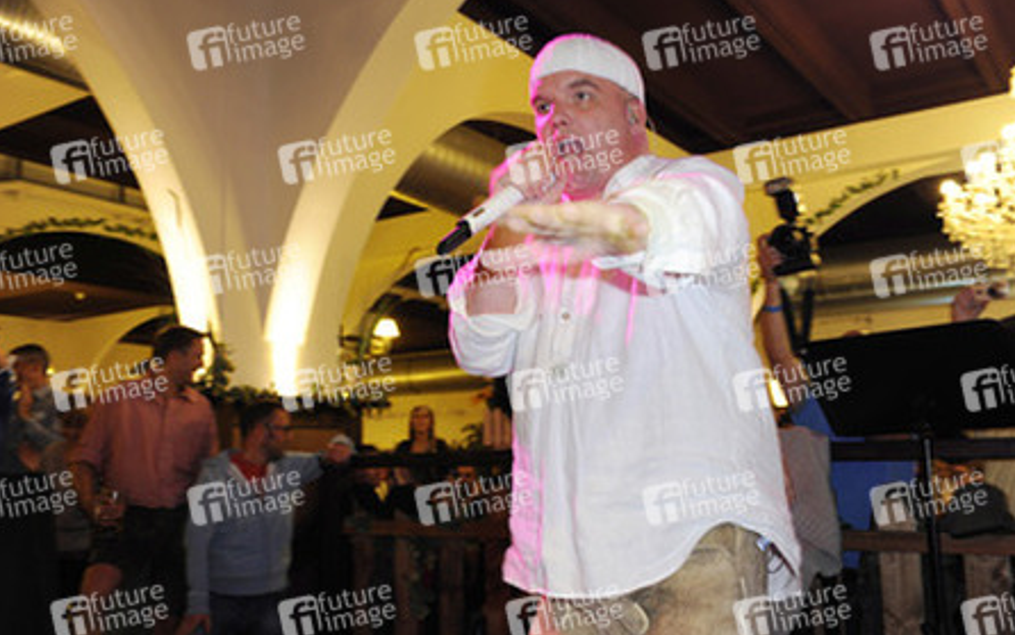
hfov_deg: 55.3
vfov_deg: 36.3
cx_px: 504
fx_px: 968
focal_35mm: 35
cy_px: 328
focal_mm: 34
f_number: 4.5
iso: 1600
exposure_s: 1/30
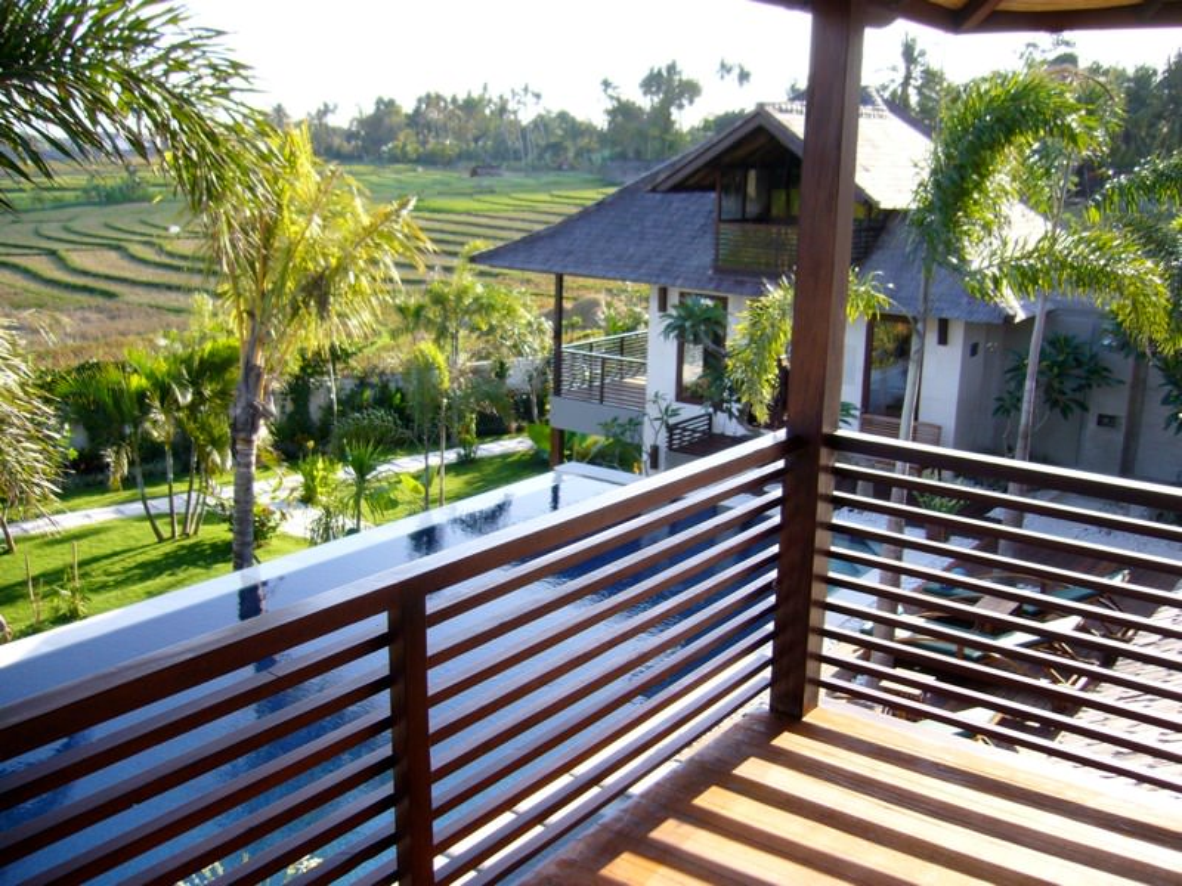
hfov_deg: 52.6
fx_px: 1195
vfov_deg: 40.7
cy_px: 443
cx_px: 591
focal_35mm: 35
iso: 80
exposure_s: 1/250
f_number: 2.8
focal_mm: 5.8
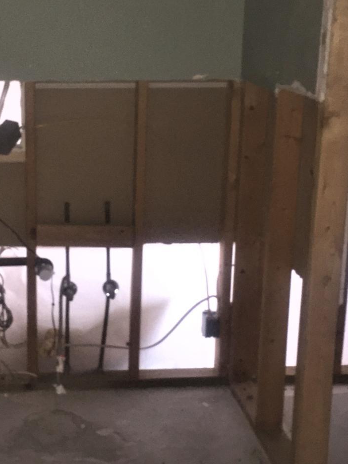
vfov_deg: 31.2
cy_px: 216
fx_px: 830
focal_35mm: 62
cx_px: 73
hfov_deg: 23.3
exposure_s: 1/16
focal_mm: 4.15
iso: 100
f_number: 2.2
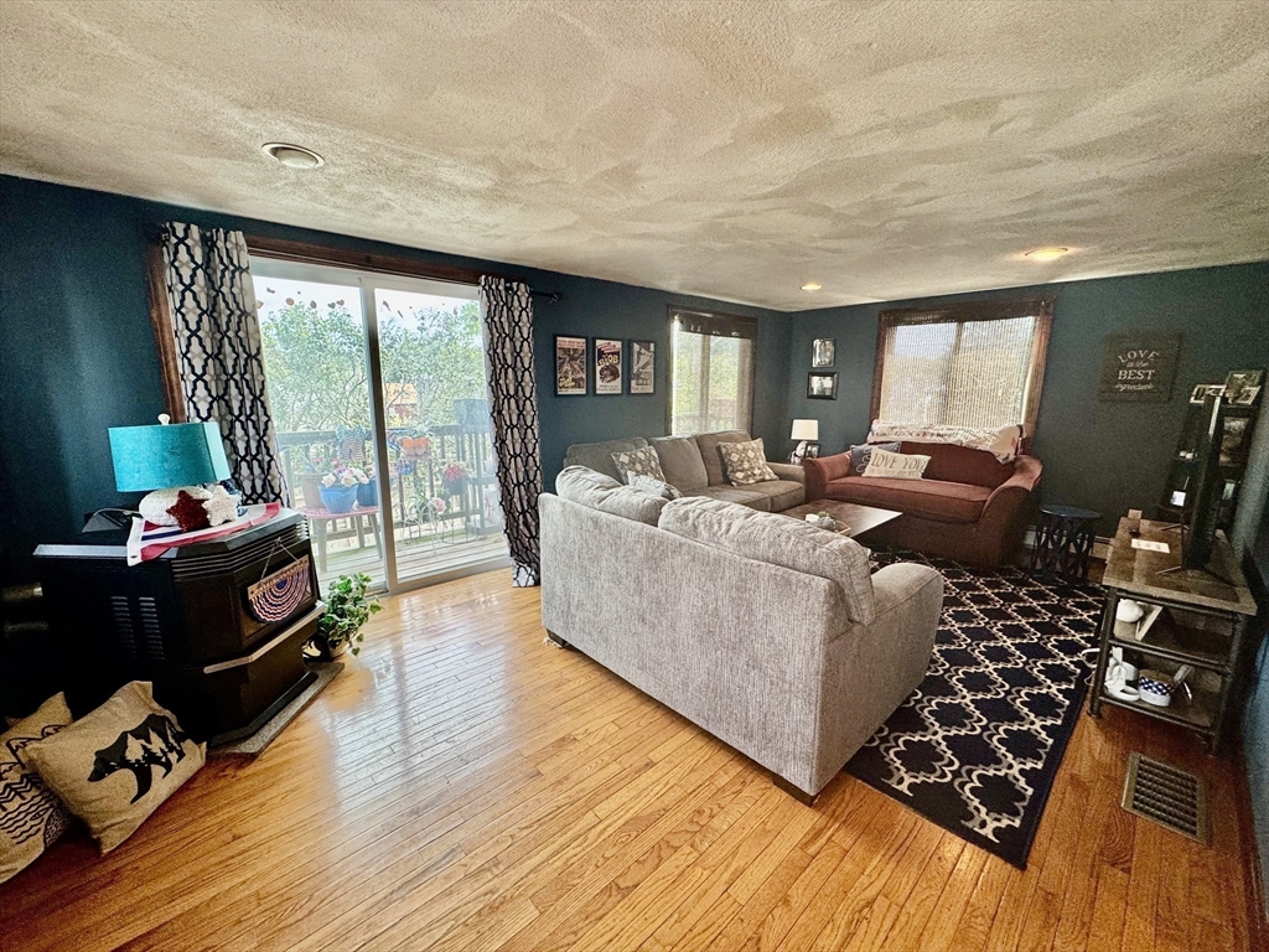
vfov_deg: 85.7
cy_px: 476
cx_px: 634
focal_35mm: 14
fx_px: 513
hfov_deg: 102.1
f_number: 2.2
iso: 160
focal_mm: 2.22
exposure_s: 1/120
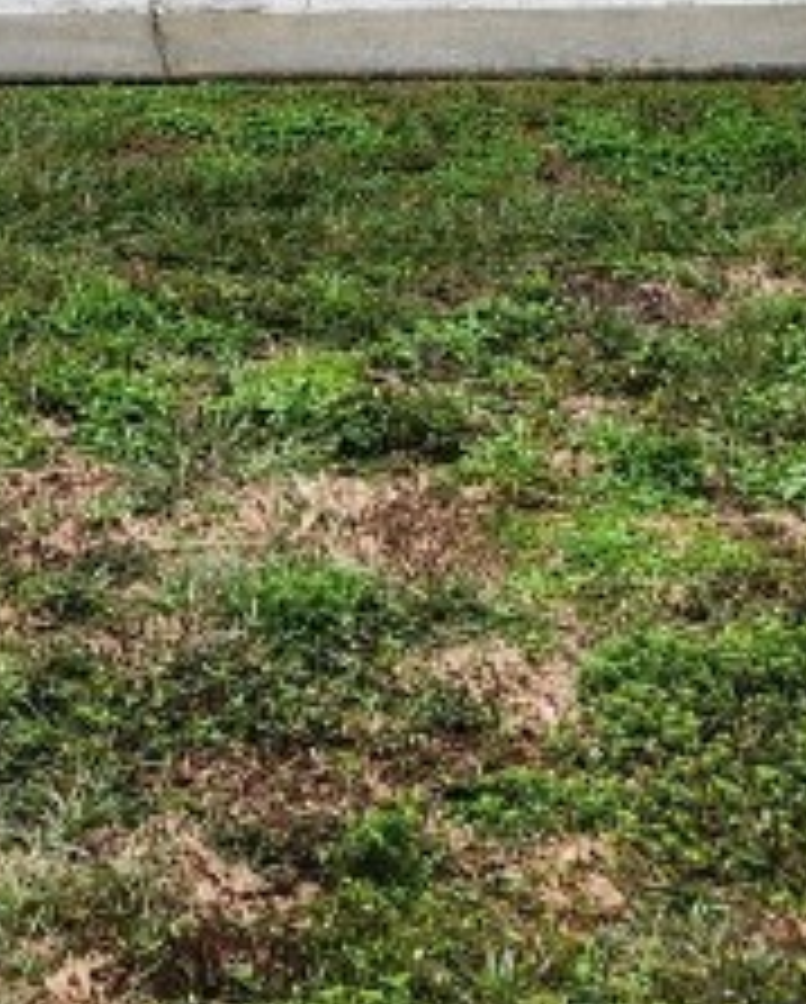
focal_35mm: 103
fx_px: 3065
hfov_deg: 14.9
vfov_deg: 17.8
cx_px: 144
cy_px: -180
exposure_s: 1/662
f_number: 1.8
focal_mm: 5.4
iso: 20
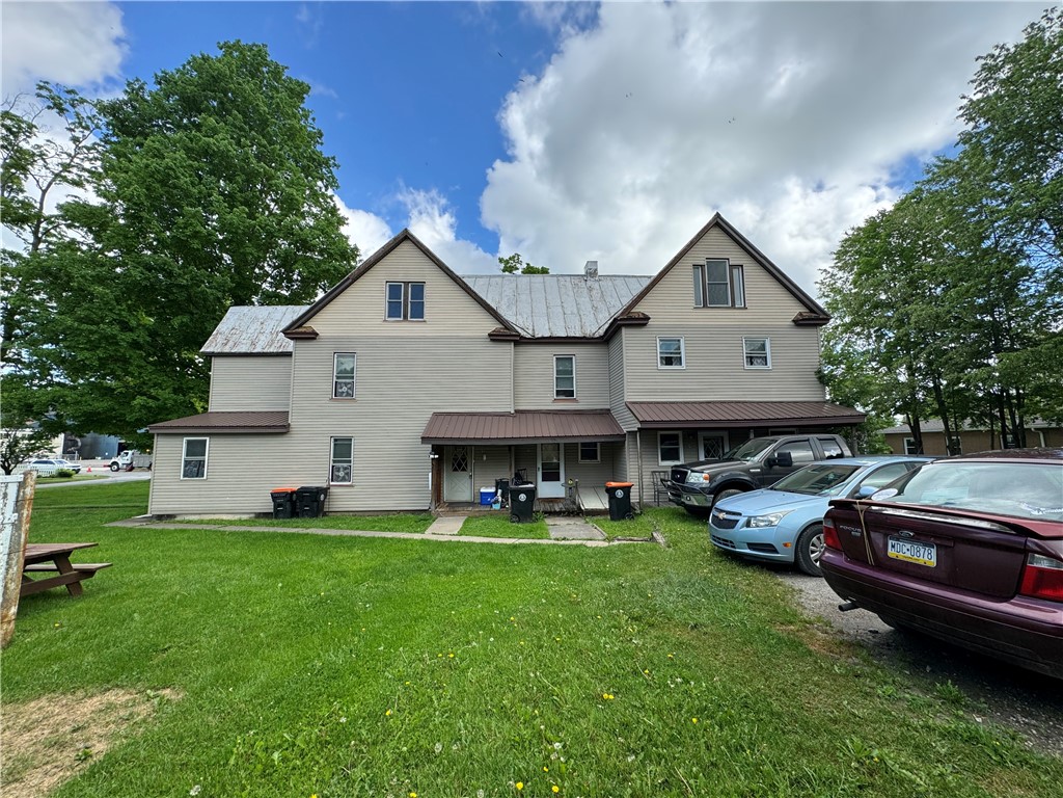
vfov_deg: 85.7
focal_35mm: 14
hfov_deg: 102.1
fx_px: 430
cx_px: 532
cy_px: 399
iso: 40
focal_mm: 2.22
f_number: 2.2
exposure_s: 1/537
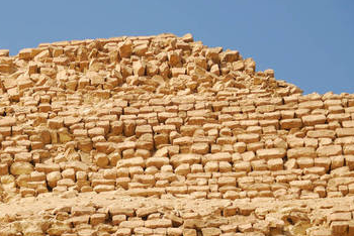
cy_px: 201
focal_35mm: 210
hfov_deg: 9.7
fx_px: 2067
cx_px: 31
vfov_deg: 6.5
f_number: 5.6
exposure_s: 1/500
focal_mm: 70
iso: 100
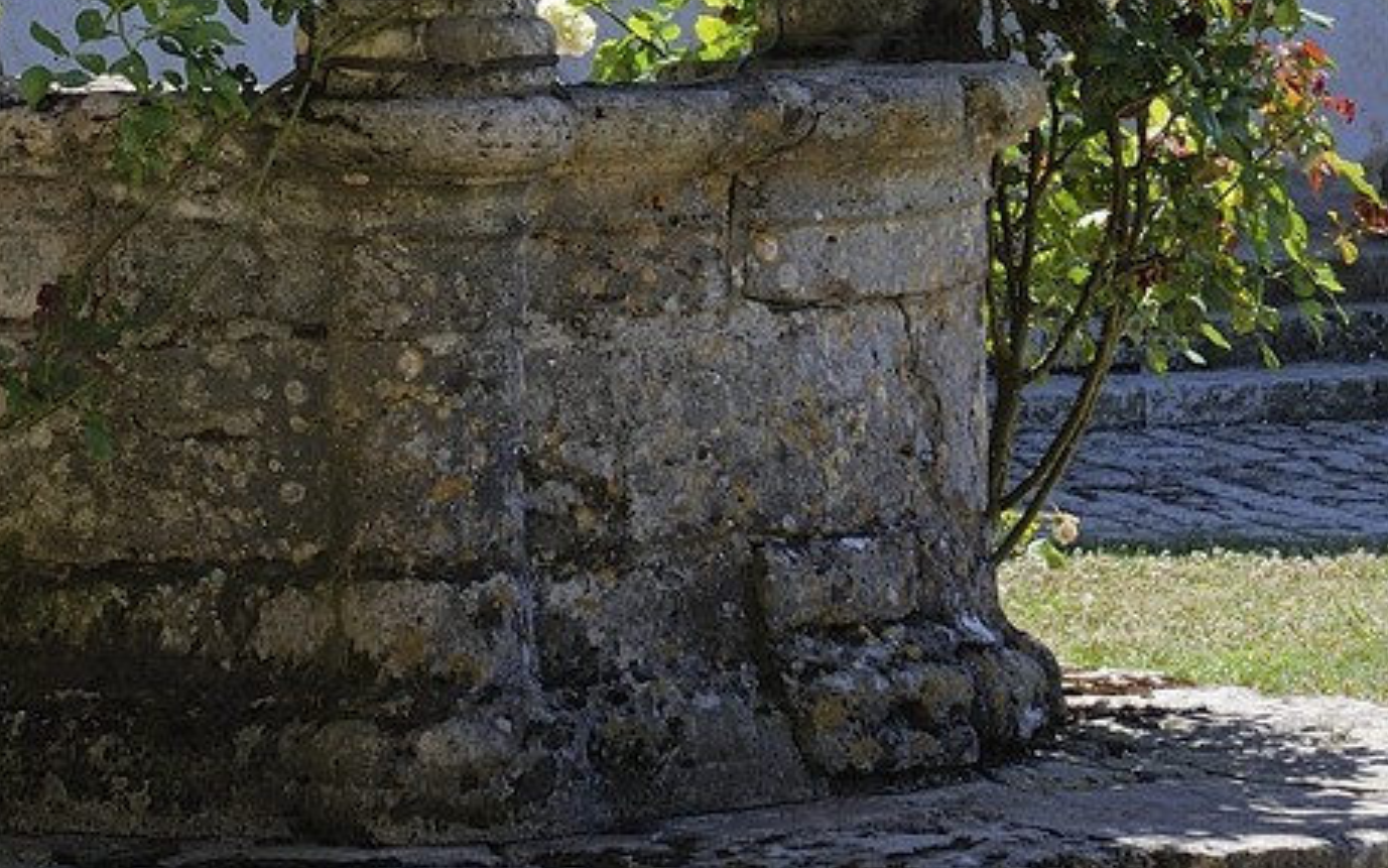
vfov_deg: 6.1
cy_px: -605
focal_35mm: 213
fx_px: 8058
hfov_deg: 9.8
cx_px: 339
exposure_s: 1/160
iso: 200
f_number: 8
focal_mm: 60
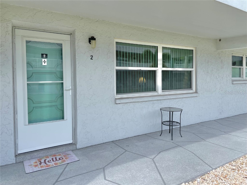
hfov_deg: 67.3
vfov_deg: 53.1
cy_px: 92
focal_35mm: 26
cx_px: 124
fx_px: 186
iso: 32
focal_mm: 4.2
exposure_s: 1/1473
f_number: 1.6
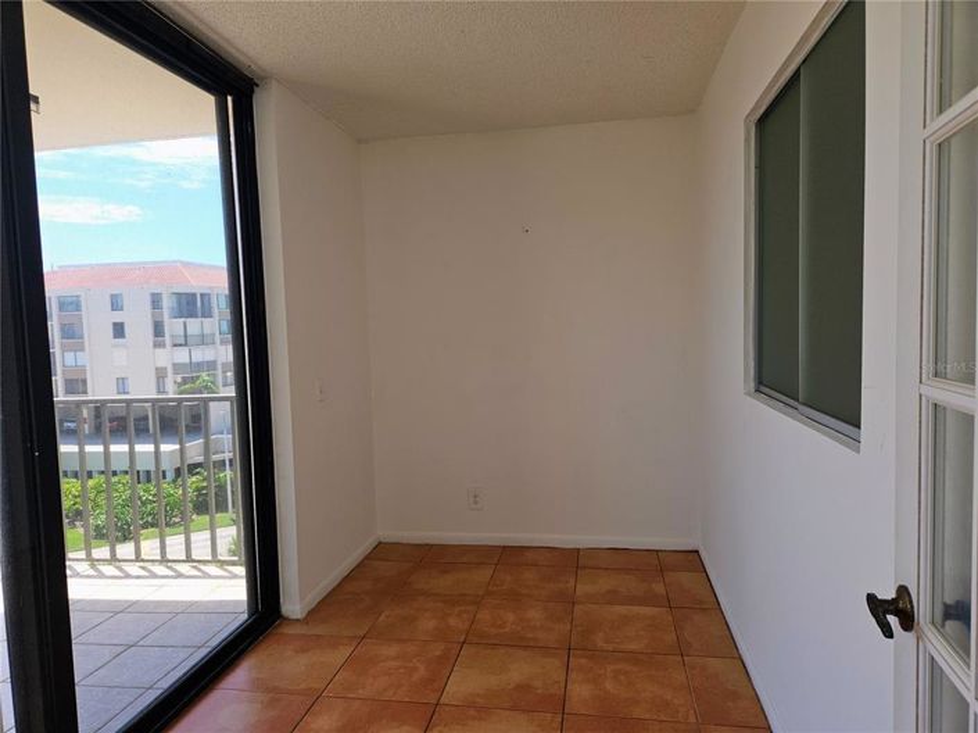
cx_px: 489
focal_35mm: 23
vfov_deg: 58.8
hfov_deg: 74.0
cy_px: 366
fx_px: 649
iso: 25
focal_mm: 5.4
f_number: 1.8
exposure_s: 1/256
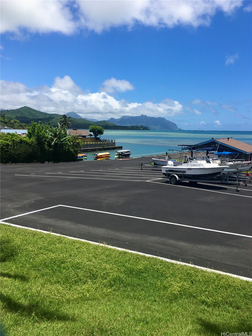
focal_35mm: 29
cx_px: 126
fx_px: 282
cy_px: 168
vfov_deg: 61.7
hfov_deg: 48.2
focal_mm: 4.15
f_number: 2.2
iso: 25
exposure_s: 1/1709
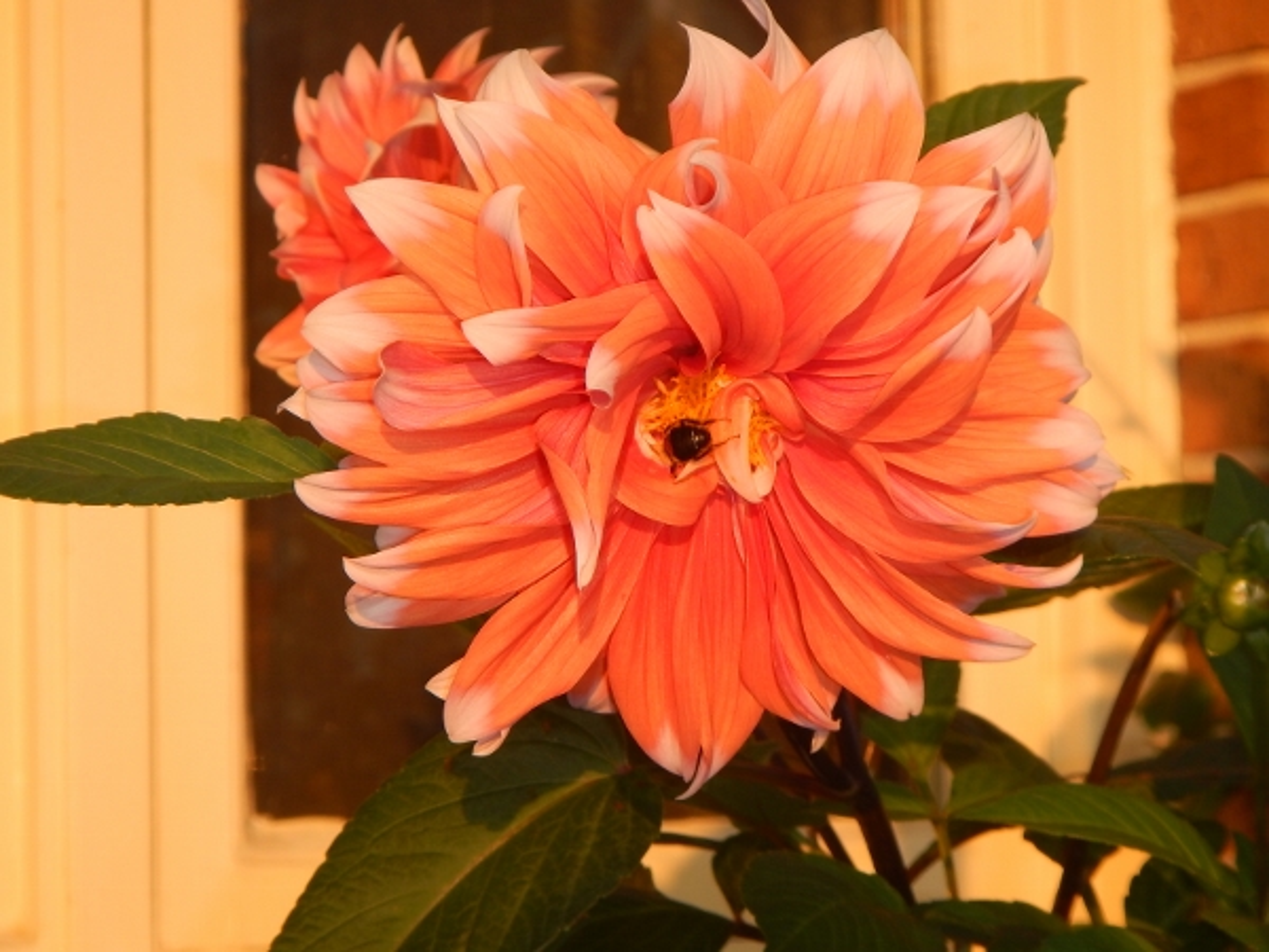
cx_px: 634
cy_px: 476
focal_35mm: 140
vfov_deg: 10.6
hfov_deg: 14.1
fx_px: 5132
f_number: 4.8
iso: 125
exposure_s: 1/100
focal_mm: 25
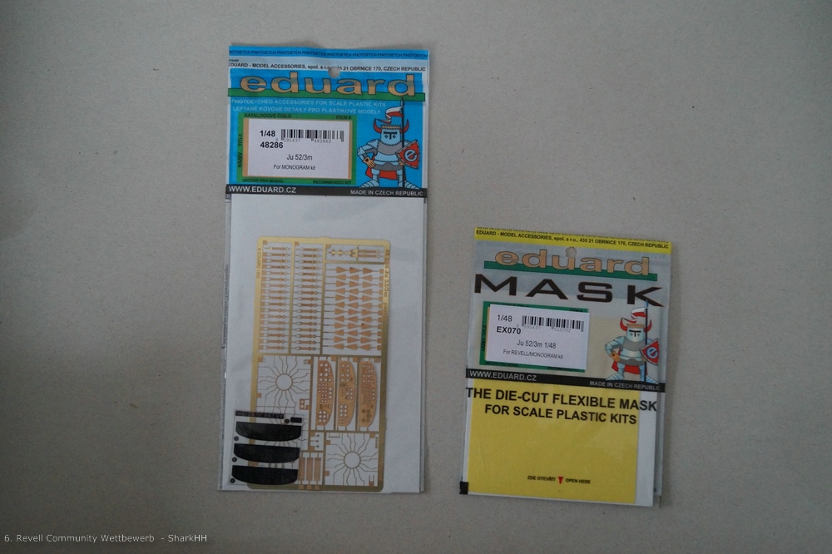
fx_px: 762
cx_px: 416
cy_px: 277
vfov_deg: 39.9
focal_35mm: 33
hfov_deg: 57.2
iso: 2500
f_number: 4
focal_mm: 22
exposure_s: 1/160
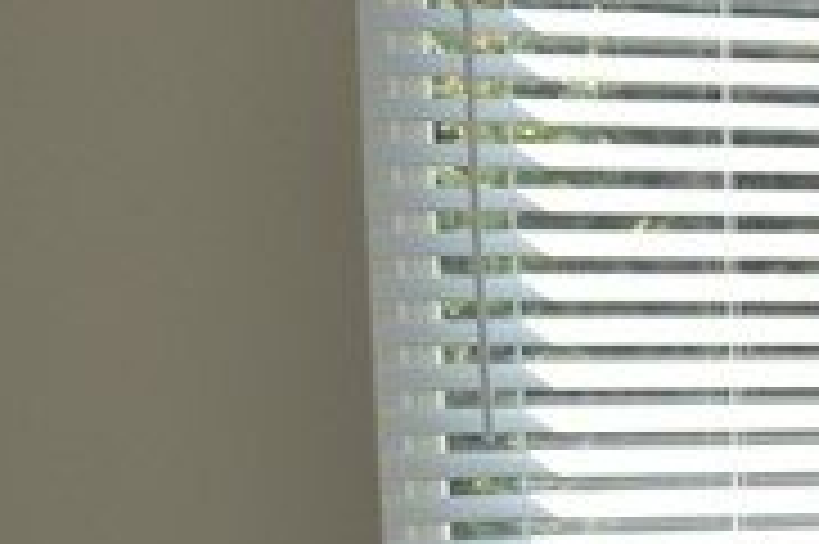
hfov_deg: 10.4
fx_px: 3659
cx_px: 2169
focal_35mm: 161
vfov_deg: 8.3
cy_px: 872
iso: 160
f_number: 4
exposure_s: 1/125
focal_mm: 18
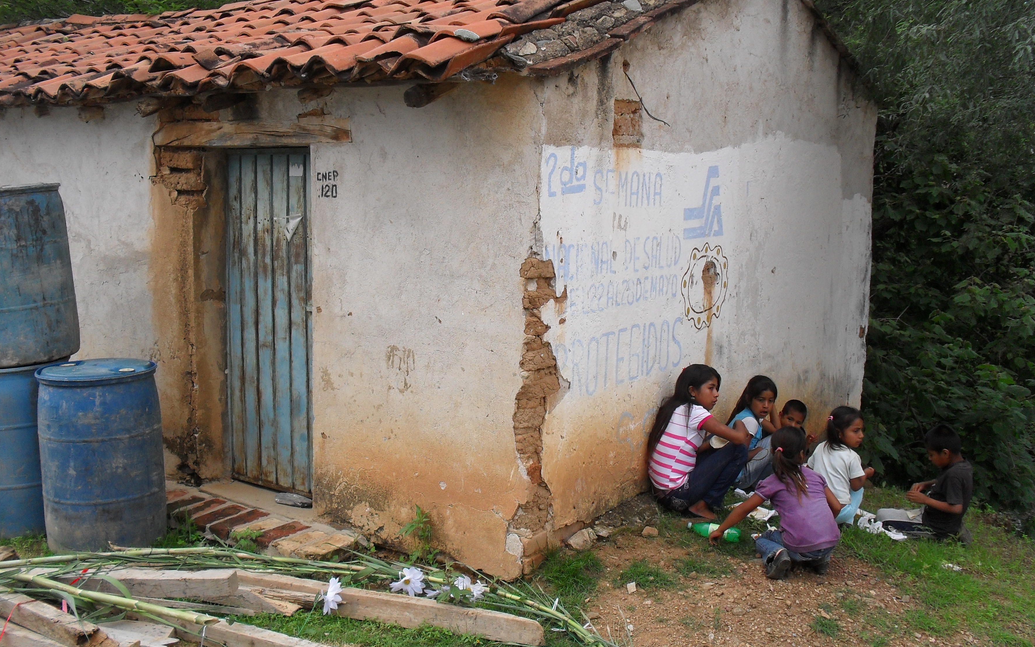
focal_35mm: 38
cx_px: 508
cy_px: 318
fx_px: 1072
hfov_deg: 51.5
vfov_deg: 33.6
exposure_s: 1/350
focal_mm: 6.3
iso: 100
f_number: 3.2
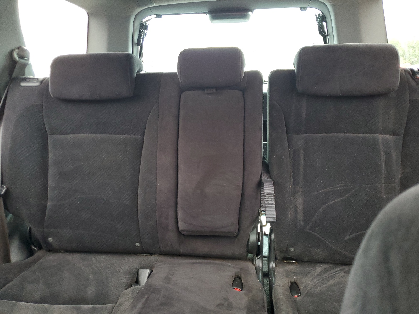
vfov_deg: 53.1
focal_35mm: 26
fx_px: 315
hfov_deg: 67.3
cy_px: 157
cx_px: 210
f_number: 1.5
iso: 158
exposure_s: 1/60.2
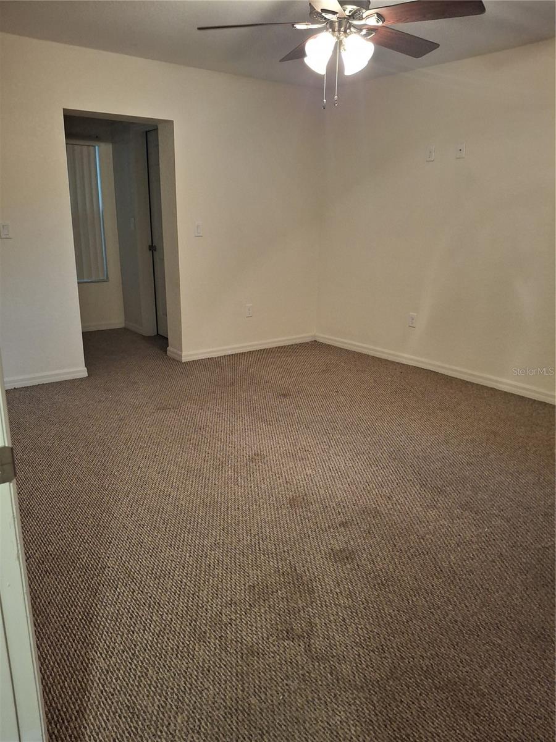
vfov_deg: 69.4
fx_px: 535
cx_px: 278
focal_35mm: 25
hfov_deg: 54.9
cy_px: 371
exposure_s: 1/30
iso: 200
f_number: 1.8
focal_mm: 4.69
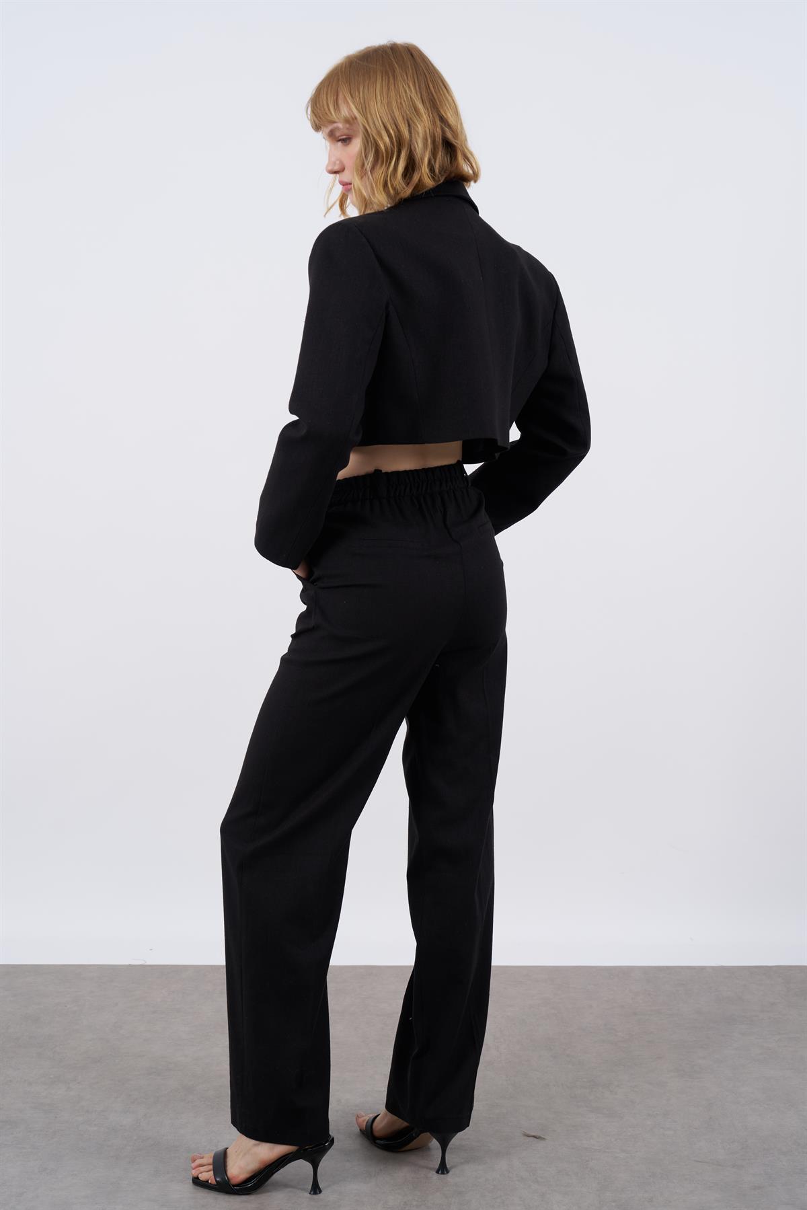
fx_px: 1613
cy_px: 605
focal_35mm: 48
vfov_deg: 41.1
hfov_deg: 28.1
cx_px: 404
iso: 125
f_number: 7.1
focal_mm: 48
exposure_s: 1/160
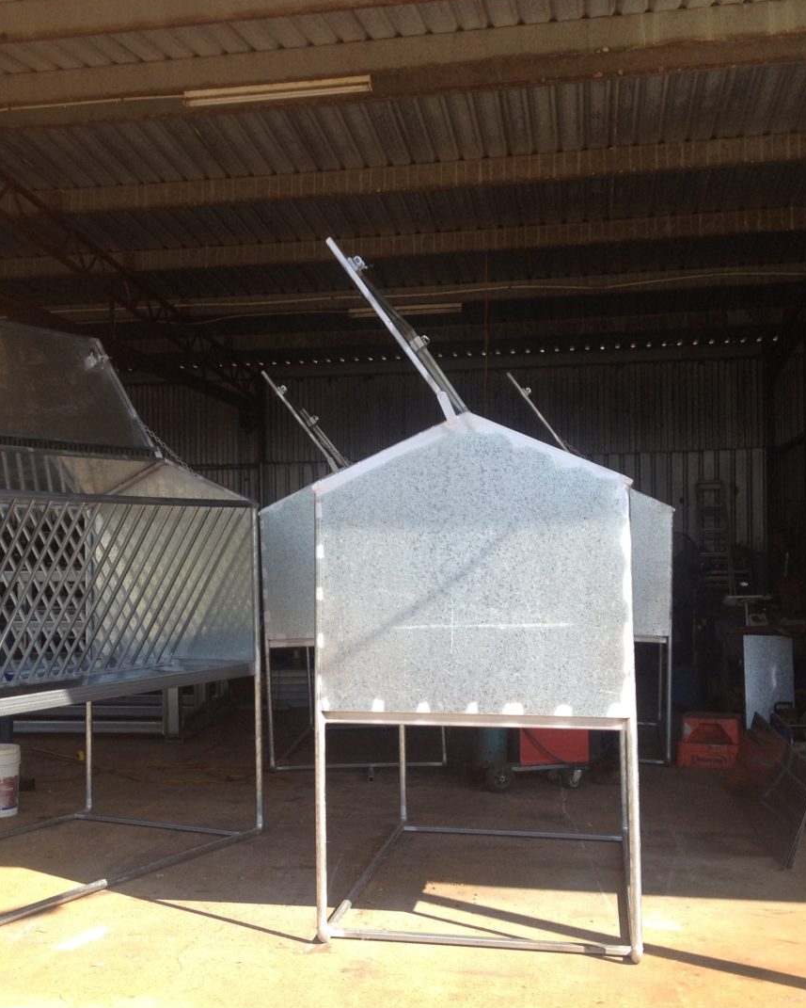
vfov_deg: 38.0
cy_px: 520
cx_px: 284
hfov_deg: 30.7
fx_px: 1461
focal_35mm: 49
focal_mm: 4.28
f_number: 2.4
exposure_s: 1/418
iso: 50
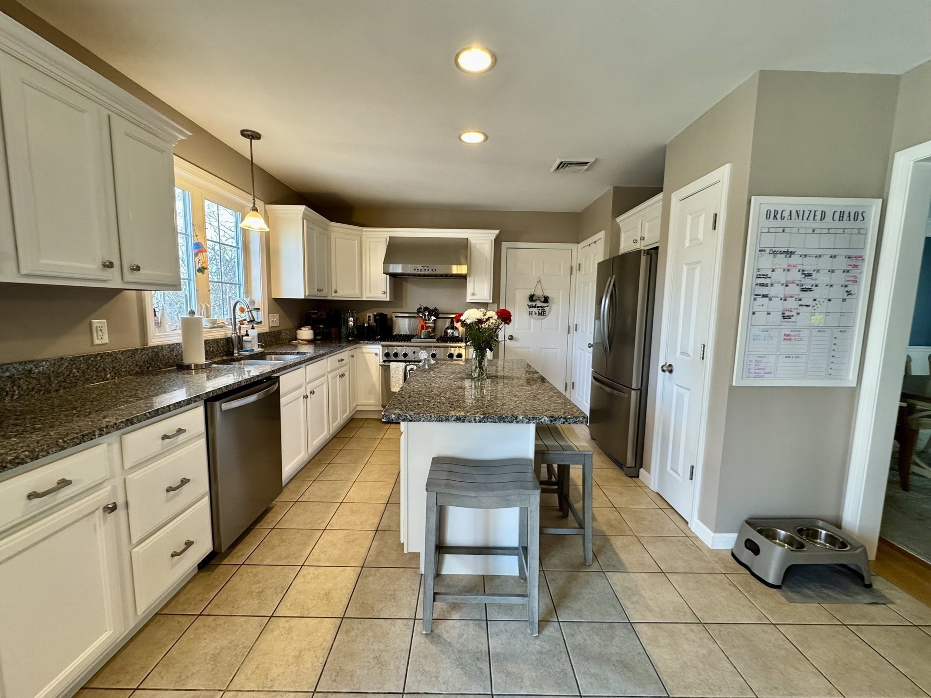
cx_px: 466
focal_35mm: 14
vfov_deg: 85.7
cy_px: 349
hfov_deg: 102.1
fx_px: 377
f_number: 2.2
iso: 250
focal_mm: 2.22
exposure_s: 1/60
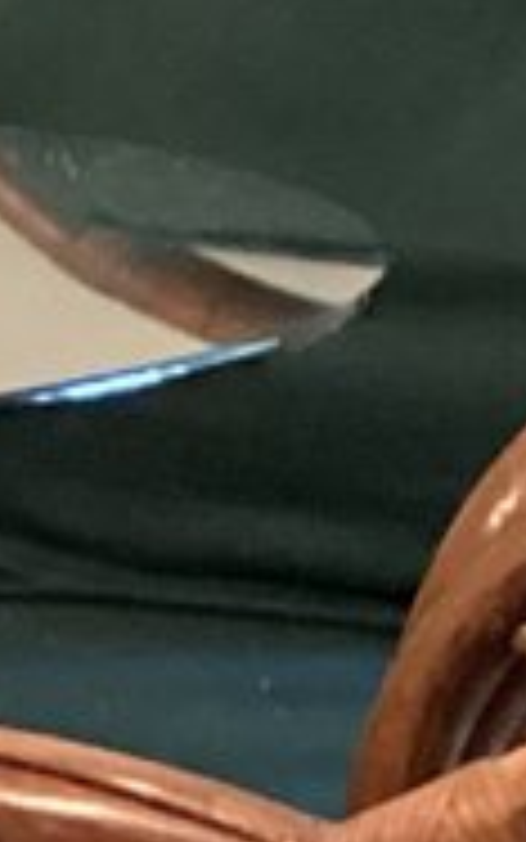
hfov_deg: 4.7
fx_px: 6096
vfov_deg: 7.7
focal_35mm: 266
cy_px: 1502
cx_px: -1072
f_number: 2.4
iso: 640
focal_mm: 3.3
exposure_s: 1/25
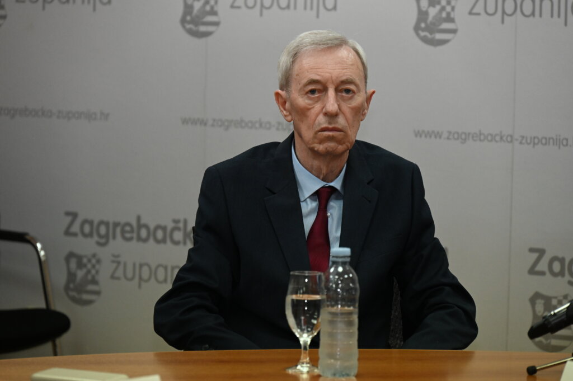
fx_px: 2783
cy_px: 190
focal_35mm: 175
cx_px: 286
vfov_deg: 7.8
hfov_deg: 11.8
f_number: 6.3
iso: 3200
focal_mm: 175
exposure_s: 1/200
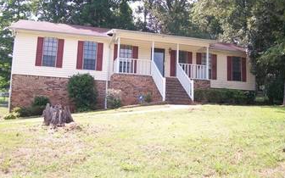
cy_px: 72
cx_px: 145
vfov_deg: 36.2
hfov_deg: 55.3
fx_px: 272
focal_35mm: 35
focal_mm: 5.7
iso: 80
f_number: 2.9
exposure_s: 1/320
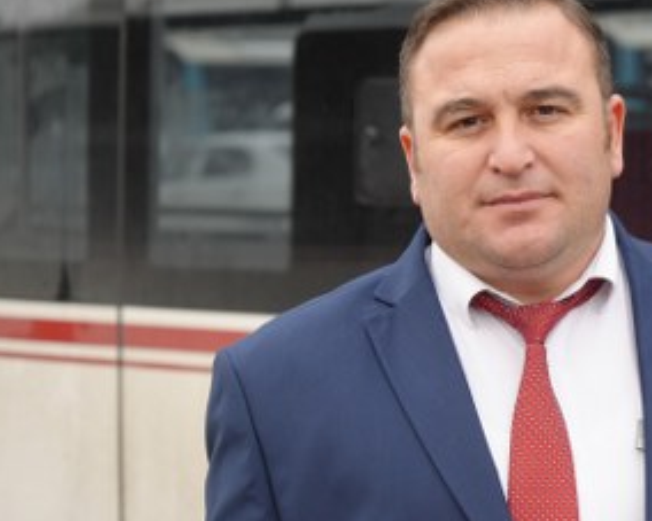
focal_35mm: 123
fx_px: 2373
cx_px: 530
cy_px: 374
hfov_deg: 15.5
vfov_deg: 12.5
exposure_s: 1/250
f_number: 4.5
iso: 100
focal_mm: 62
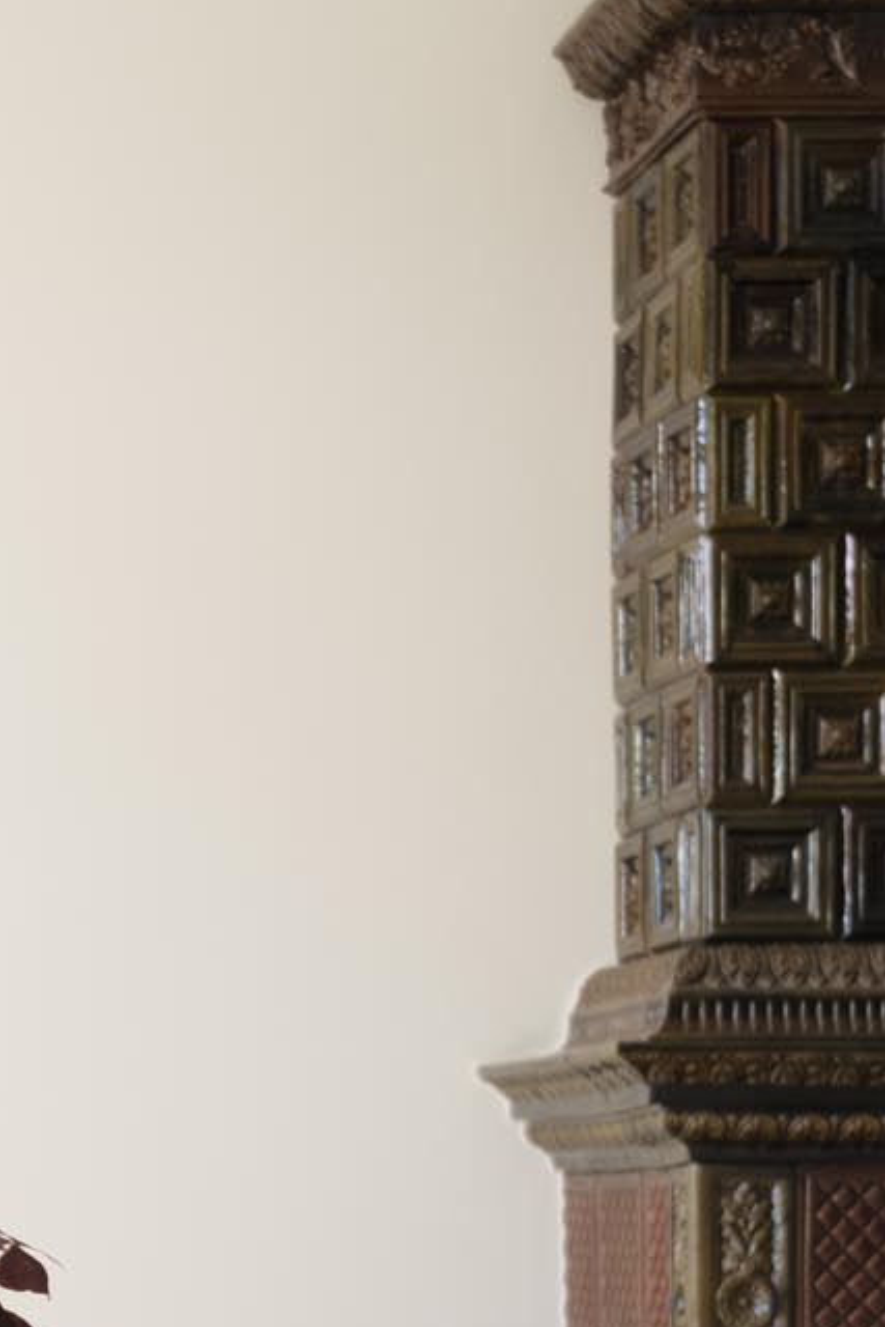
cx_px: -418
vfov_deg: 19.3
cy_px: 1456
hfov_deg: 12.8
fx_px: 3743
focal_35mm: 102
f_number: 4
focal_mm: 32.5
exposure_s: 1/30
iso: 160
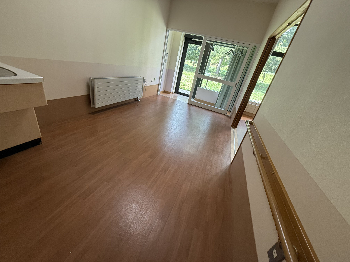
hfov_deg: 102.1
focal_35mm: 14
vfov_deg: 85.7
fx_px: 142
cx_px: 175
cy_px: 131
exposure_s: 1/99
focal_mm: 2.22
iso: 200
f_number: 2.2
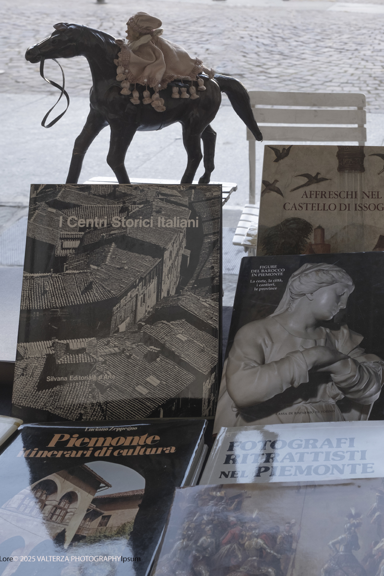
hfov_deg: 29.2
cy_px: 288
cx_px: 192
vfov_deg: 42.7
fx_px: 736
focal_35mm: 46
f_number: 6.4
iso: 640
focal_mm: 30.8
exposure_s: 1/125
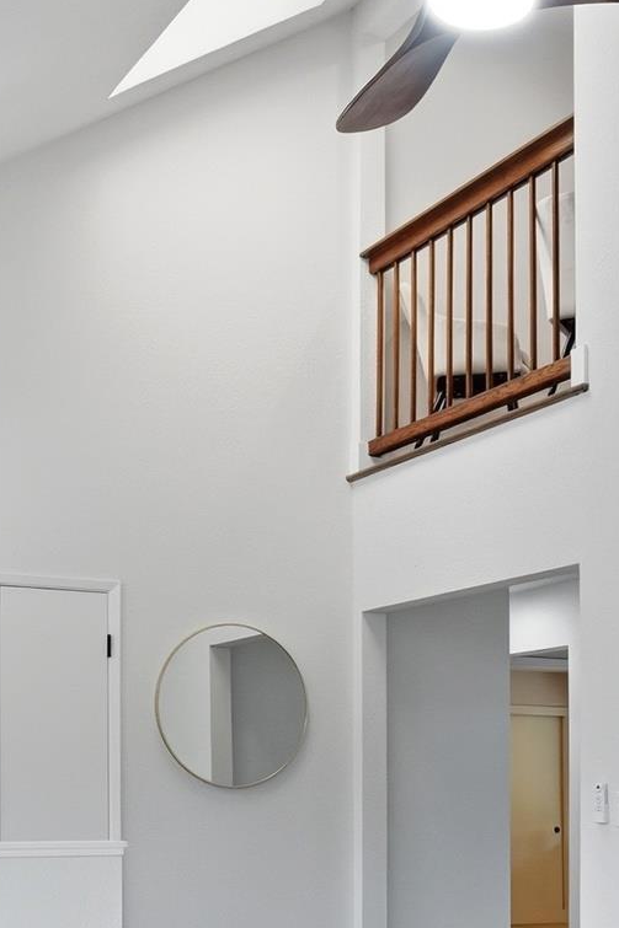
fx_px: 1367
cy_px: 833
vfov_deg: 35.4
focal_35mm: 53
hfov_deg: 25.2
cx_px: 457
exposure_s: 1/250
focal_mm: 16
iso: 250
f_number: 9
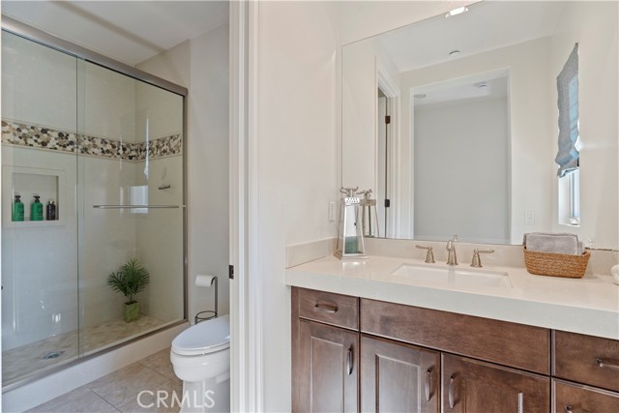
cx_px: 310
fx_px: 275
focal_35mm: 16
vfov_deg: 73.8
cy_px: 206
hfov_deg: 96.7
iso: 250
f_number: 8
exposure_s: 1/1.67
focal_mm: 16
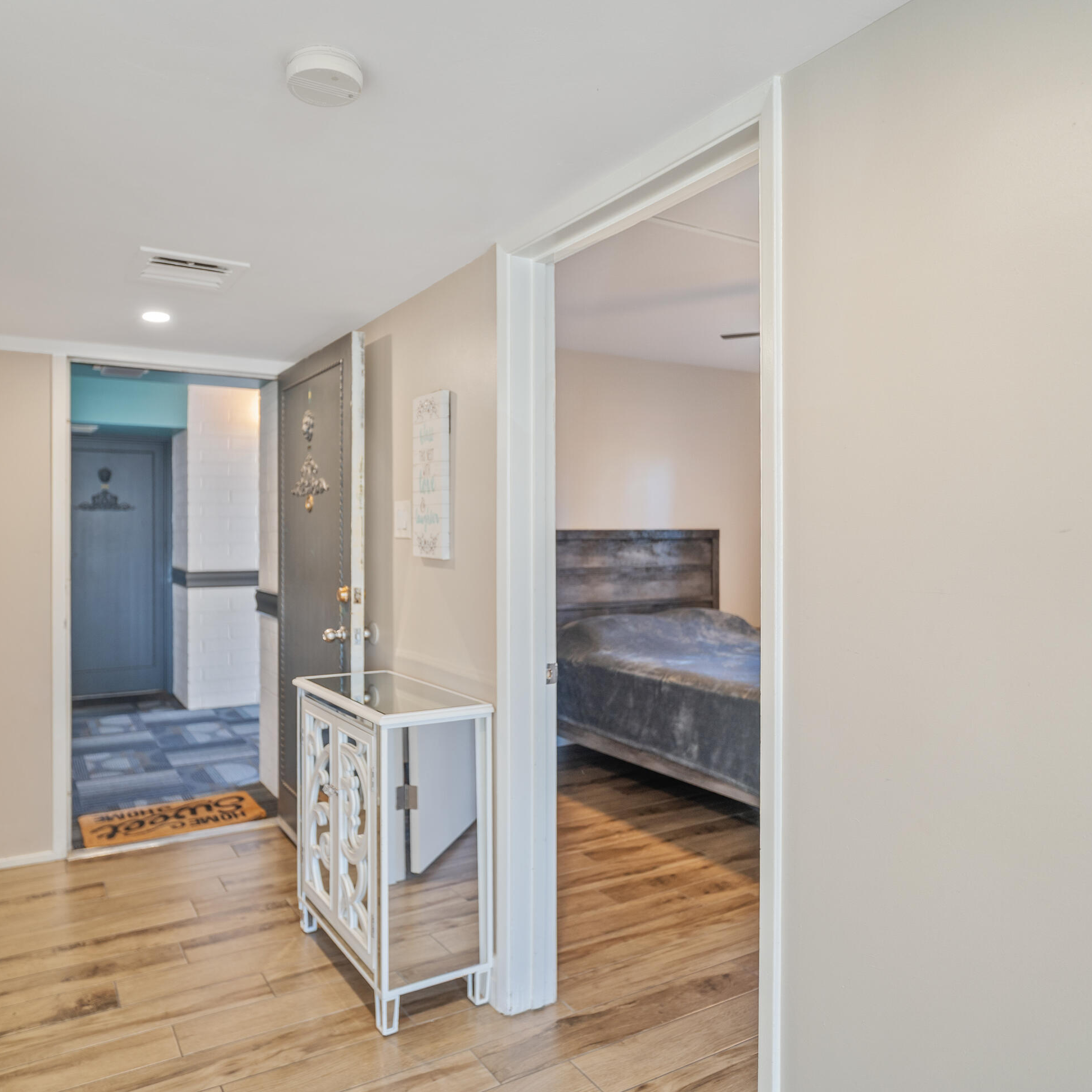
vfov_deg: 72.1
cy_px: 544
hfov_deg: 71.7
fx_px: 749
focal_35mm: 21
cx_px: 459
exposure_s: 1/30
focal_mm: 16
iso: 250
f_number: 2
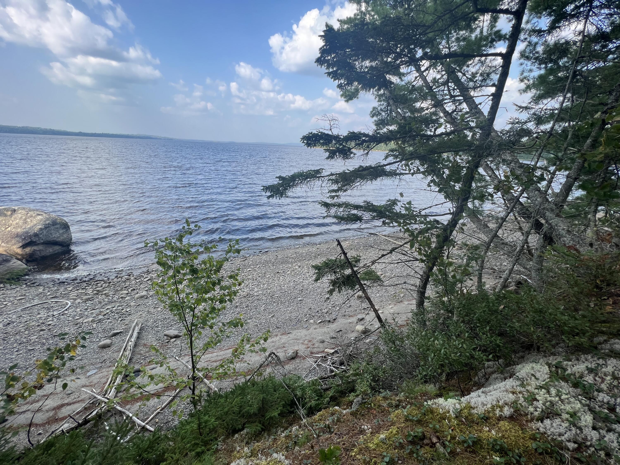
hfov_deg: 106.2
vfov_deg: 89.9
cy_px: 232
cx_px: 310
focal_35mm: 13
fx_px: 233
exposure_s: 1/428
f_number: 1.8
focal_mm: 1.57
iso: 32
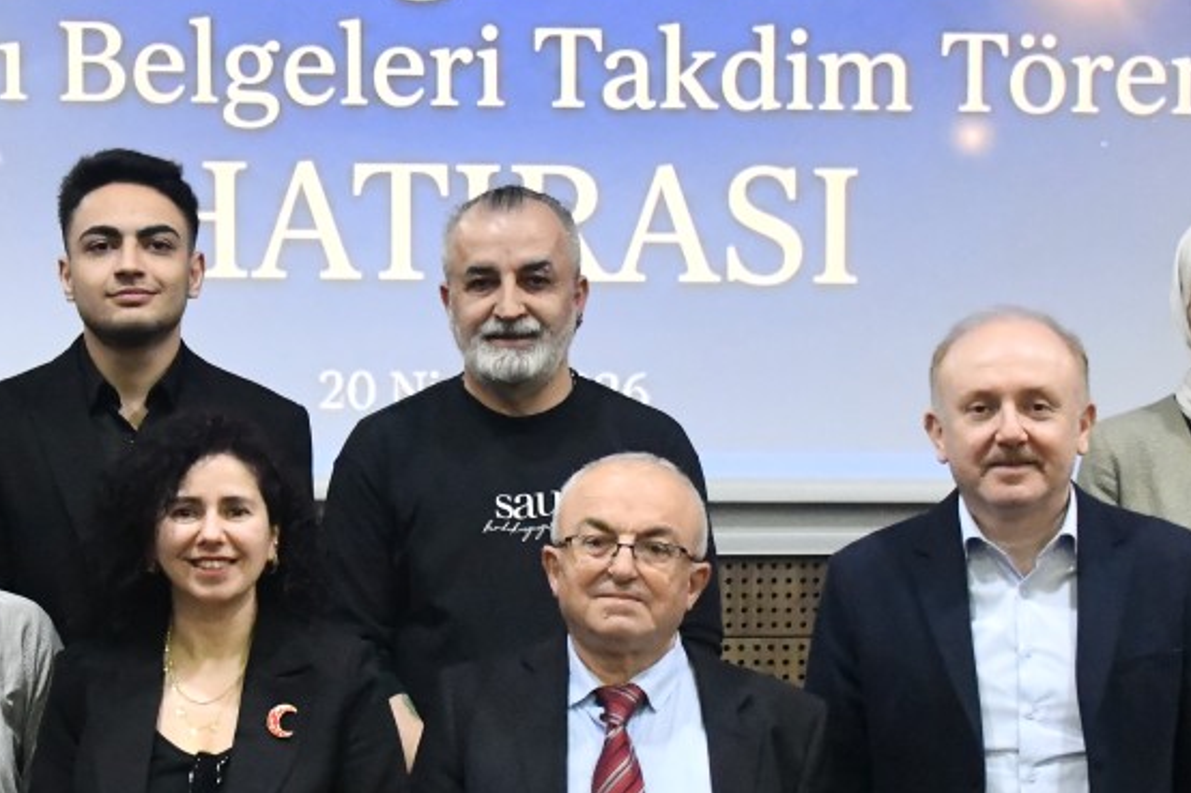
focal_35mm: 117
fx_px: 3869
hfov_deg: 17.5
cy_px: 582
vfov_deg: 11.7
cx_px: 641
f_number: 5.6
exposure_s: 1/125
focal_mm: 40
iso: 12800
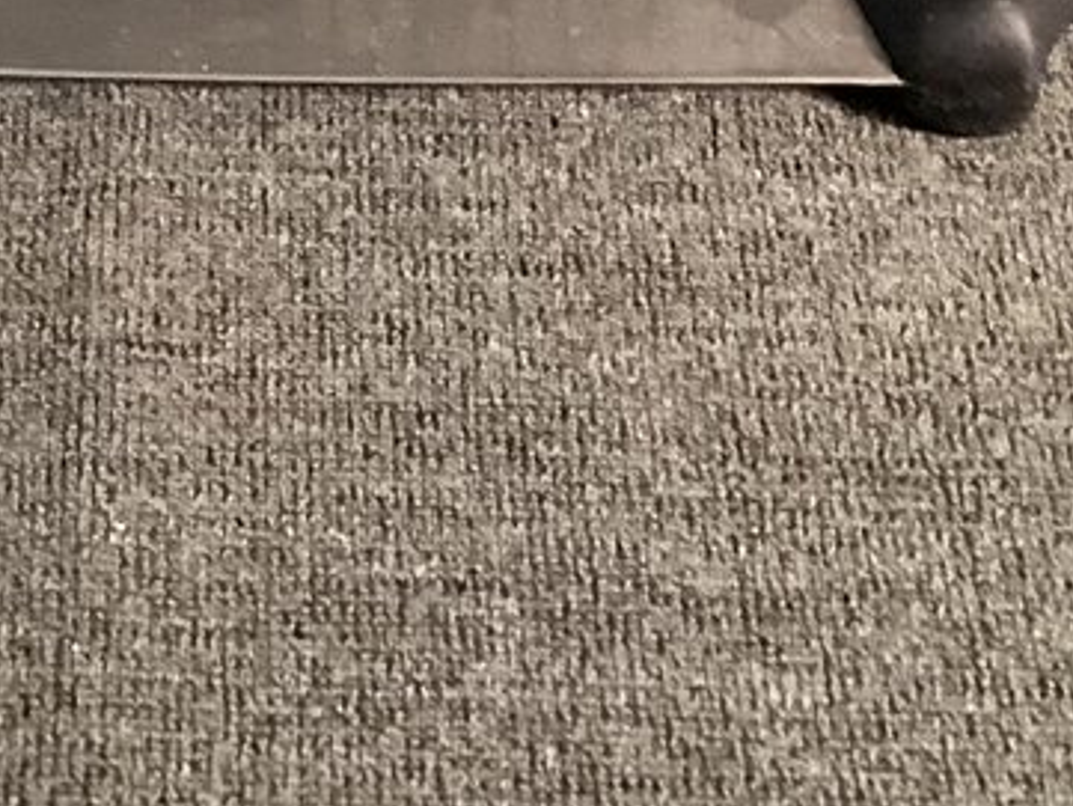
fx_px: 4031
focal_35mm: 130
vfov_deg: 10.8
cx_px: 49
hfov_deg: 14.9
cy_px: -525
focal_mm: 3.3
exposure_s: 1/40
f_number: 2.4
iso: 320
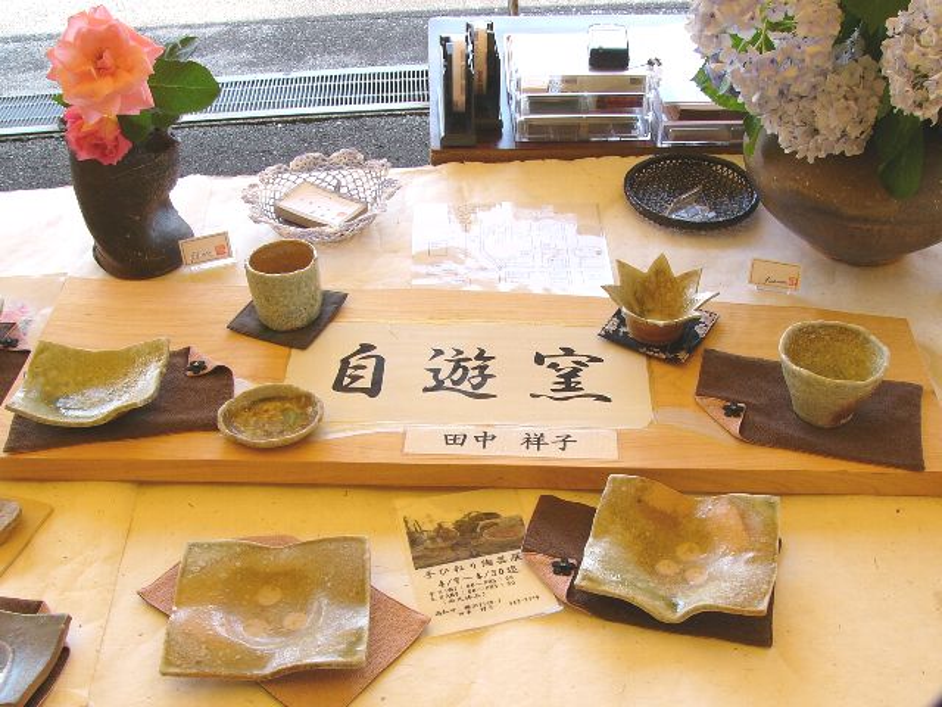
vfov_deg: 39.7
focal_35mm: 36
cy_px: 354
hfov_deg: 51.4
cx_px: 471
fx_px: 980
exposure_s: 1/60
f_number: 2.8
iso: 75
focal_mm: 6
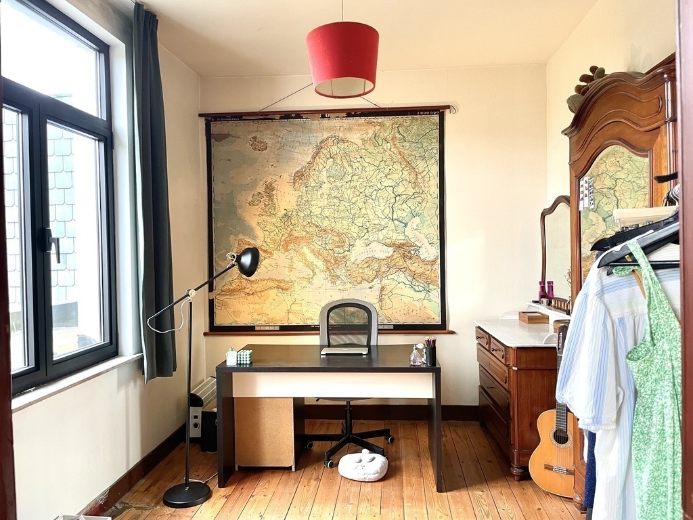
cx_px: 346
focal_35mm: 26
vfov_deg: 53.1
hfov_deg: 67.3
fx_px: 521
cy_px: 260
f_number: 1.6
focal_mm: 4.2
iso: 160
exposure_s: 1/60
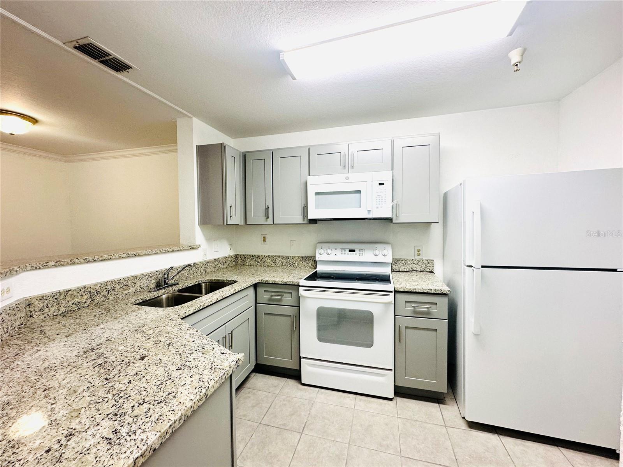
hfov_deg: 102.1
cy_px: 234
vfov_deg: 85.7
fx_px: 252
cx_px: 312
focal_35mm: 14
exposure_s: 1/120
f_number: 2.2
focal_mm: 2.22
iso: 125
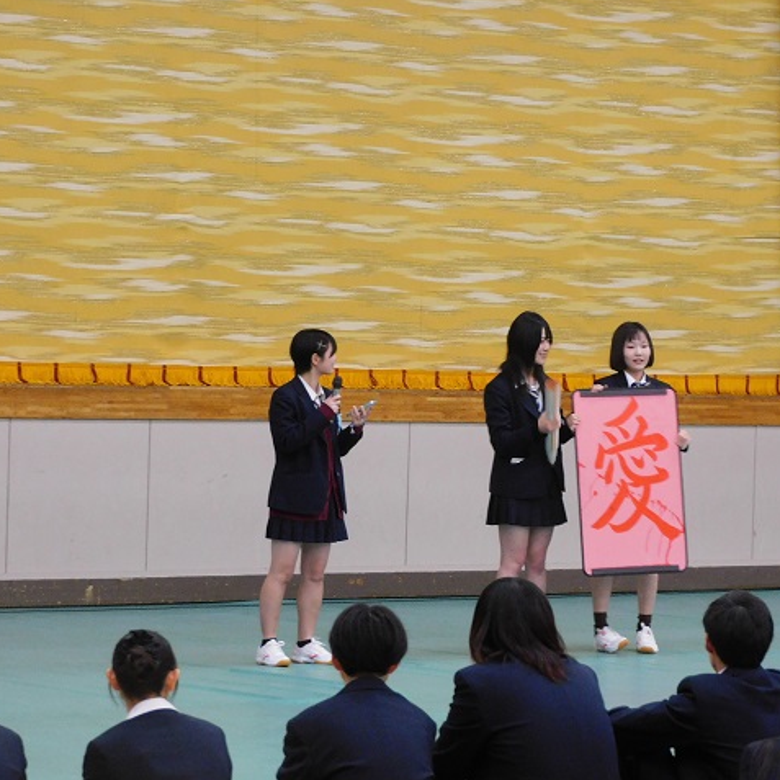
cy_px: 389
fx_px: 4079
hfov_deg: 10.9
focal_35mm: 160
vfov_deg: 10.9
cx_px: 463
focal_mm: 24.2
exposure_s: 1/15
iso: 450
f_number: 5
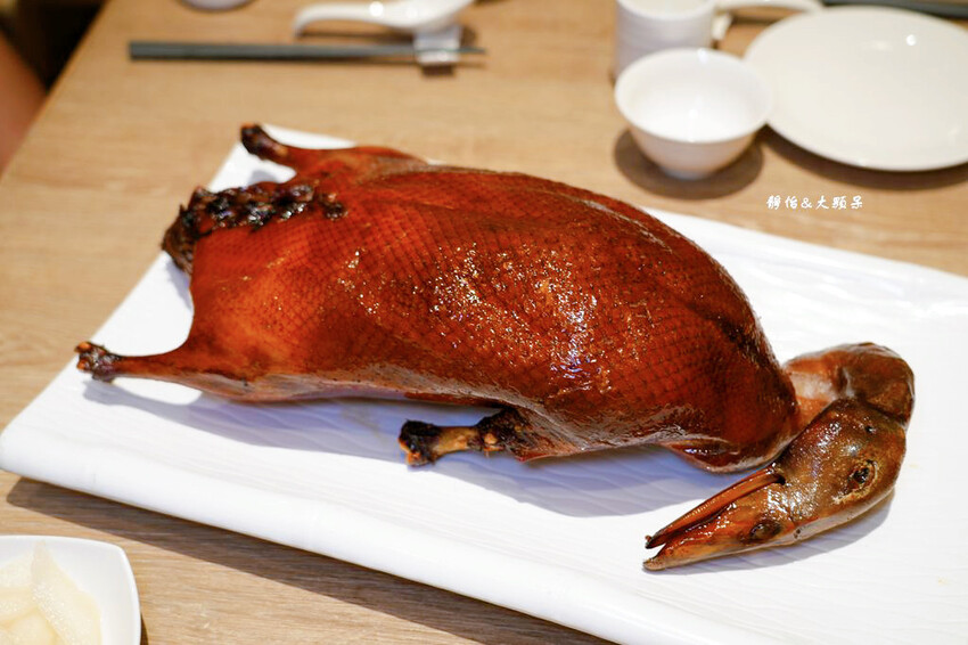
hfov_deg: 41.1
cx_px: 484
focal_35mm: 48
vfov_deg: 28.1
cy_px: 322
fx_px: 1290
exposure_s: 1/50
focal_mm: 48
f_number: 4
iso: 320
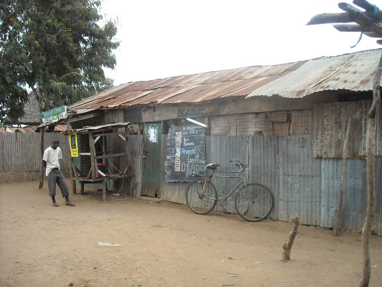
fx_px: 386
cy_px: 144
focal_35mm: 35
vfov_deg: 40.7
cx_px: 191
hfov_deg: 52.6
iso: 64
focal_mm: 5.7
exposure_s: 1/323
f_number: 2.8
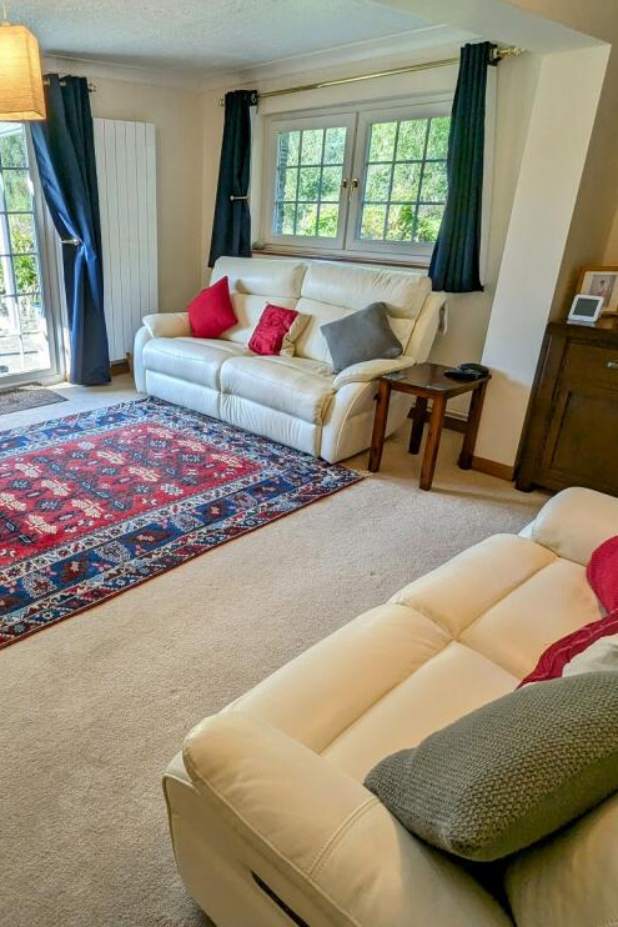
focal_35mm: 23
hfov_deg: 53.7
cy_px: 469
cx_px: 192
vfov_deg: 76.1
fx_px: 592
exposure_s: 1/117
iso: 50
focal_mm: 2.35
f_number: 2.2
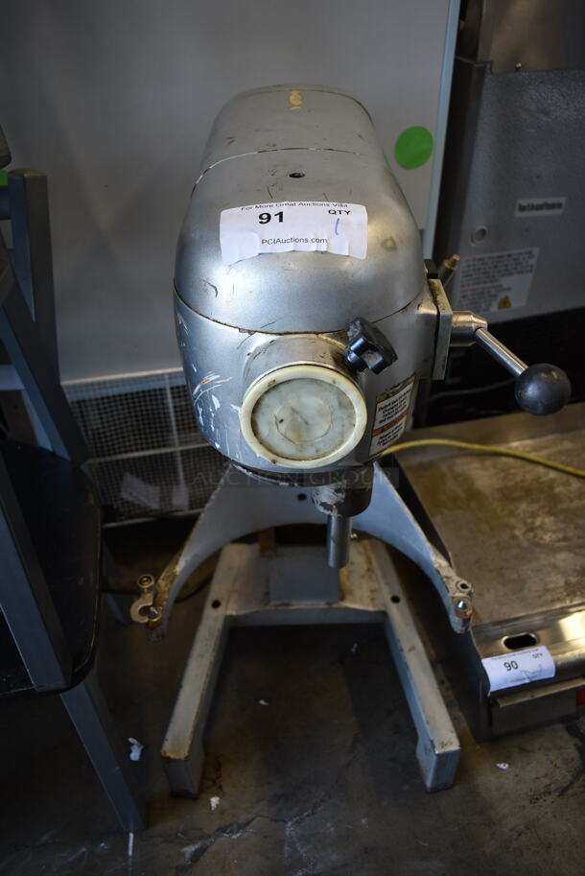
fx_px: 657
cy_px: 438
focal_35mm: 27
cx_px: 292
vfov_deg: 67.3
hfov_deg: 48.0
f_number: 3.5
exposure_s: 1/30
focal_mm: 18
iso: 140
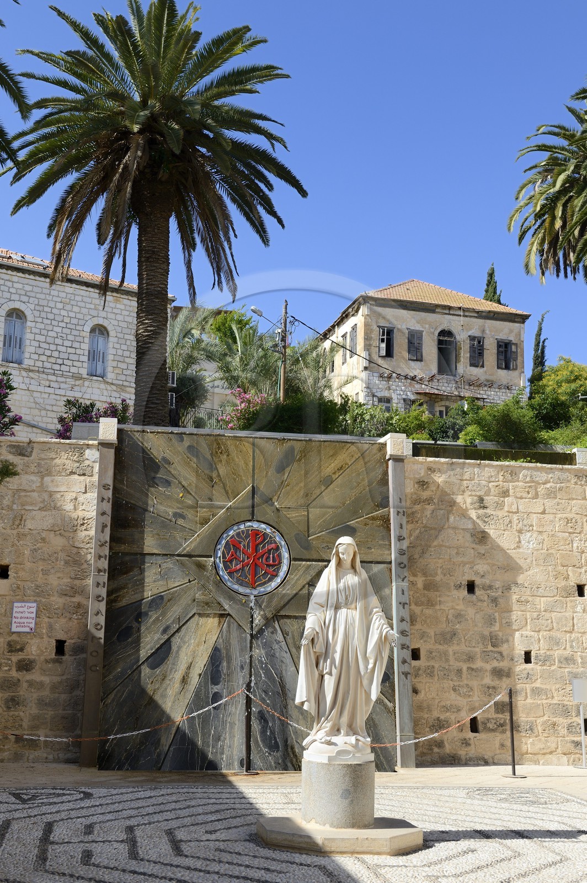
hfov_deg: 30.5
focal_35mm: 44
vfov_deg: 44.5
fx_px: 1078
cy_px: 442
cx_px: 294
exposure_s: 1/400
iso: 200
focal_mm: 44
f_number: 8
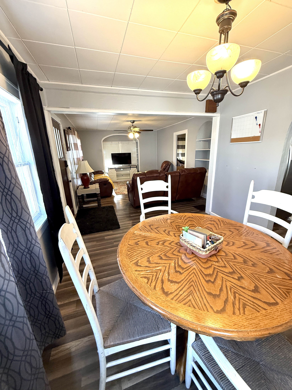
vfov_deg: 102.1
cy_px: 195
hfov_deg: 85.7
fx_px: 157
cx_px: 146
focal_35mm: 14
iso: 250
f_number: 2.2
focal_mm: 2.22
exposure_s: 1/60
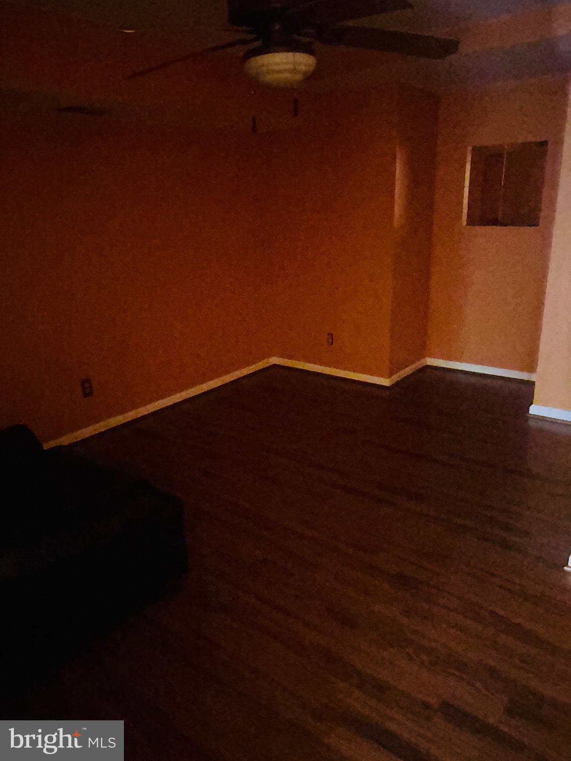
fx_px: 528
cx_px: 286
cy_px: 380
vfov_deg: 71.6
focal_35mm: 24
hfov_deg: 56.8
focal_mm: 6.86
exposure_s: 1/8
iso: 12500
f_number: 1.78
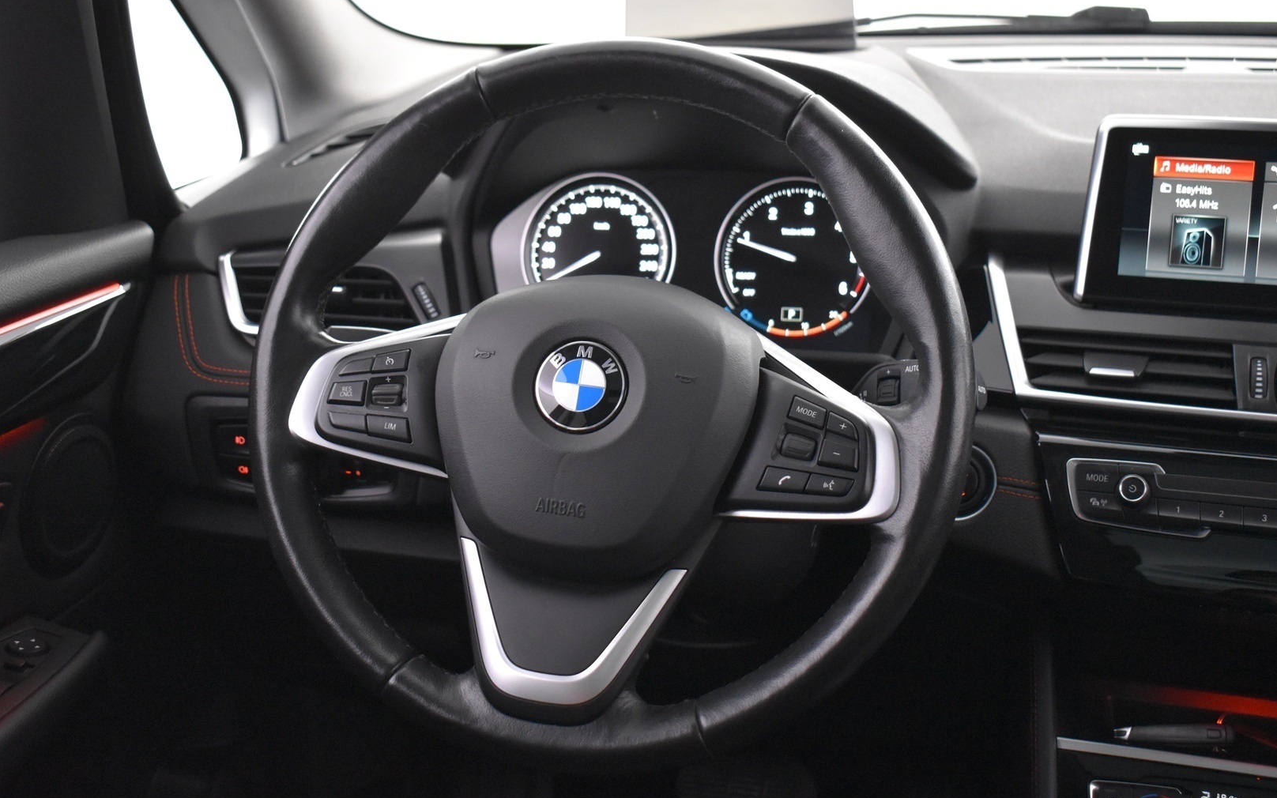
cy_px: 419
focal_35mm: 48
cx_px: 638
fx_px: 1653
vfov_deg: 27.1
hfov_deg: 42.2
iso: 3200
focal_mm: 31
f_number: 4.2
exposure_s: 1/20
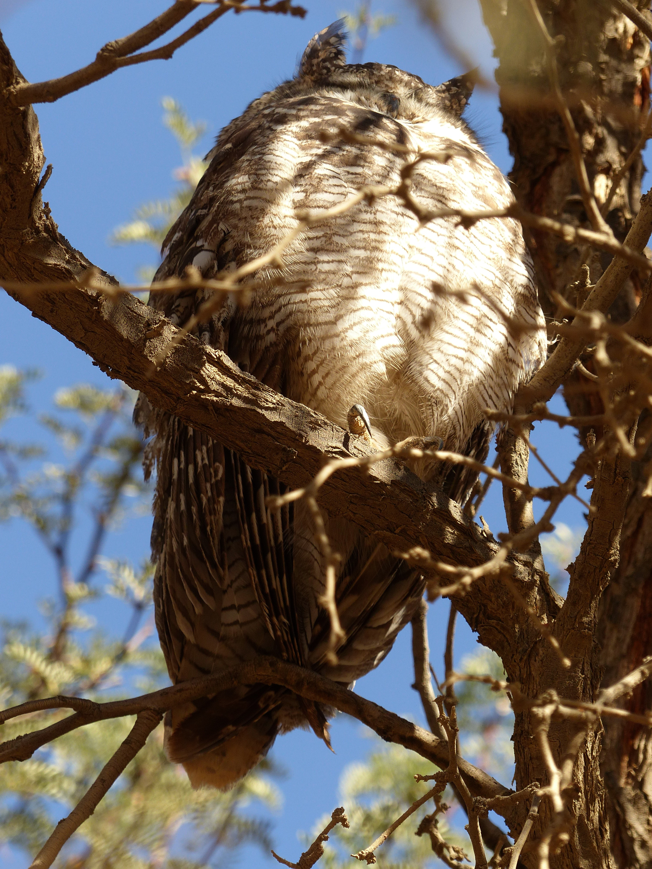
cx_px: 326
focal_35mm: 352
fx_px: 8840
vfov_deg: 5.6
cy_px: 434
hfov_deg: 4.2
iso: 100
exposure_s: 1/400
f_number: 4
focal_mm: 63.4
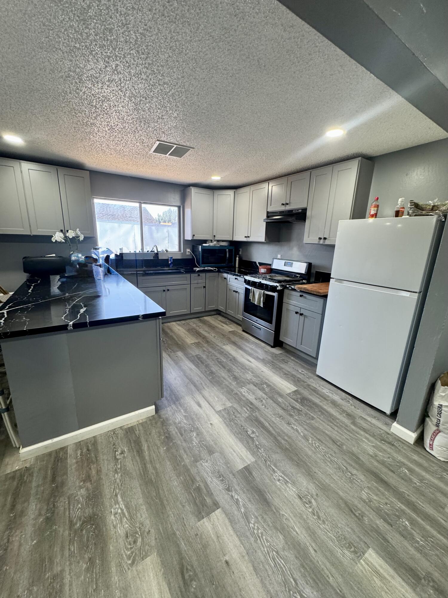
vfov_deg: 102.1
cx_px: 224
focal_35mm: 14
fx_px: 242
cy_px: 299
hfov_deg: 85.7
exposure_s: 1/60
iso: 200
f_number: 2.2
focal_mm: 2.22
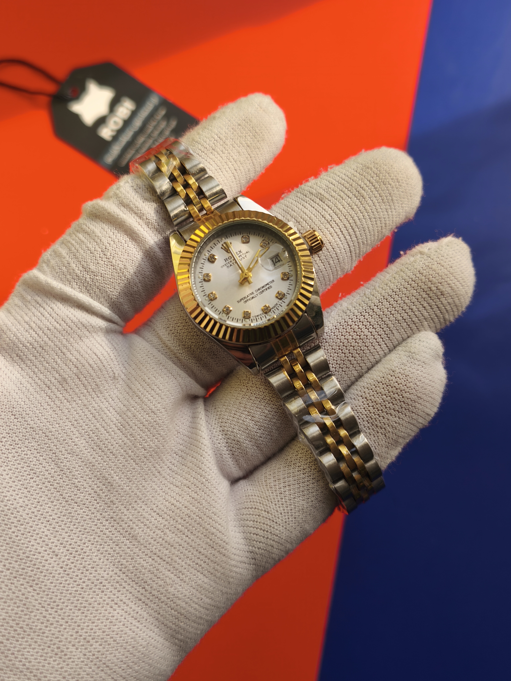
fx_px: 650
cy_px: 340
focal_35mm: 33
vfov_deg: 55.4
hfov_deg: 42.9
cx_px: 256
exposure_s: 1/265
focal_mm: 5.35
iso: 80
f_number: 1.7
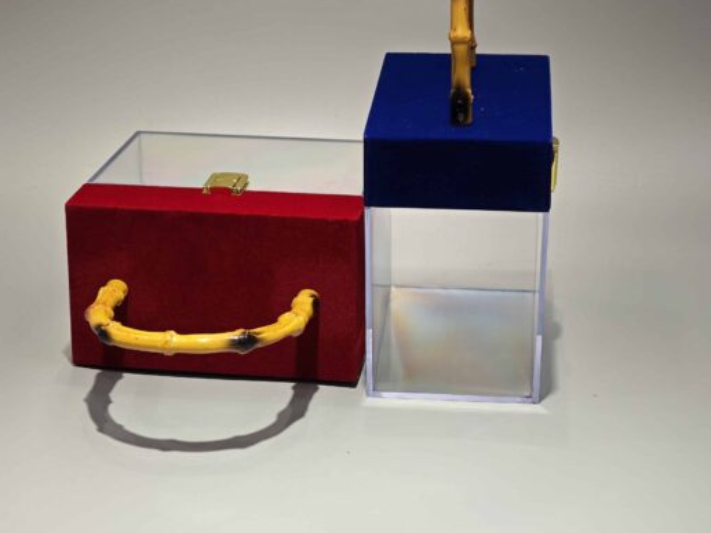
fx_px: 1910
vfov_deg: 15.9
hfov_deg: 21.1
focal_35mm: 93
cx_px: 291
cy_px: 227
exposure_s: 1/100
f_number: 2
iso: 200
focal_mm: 10.1
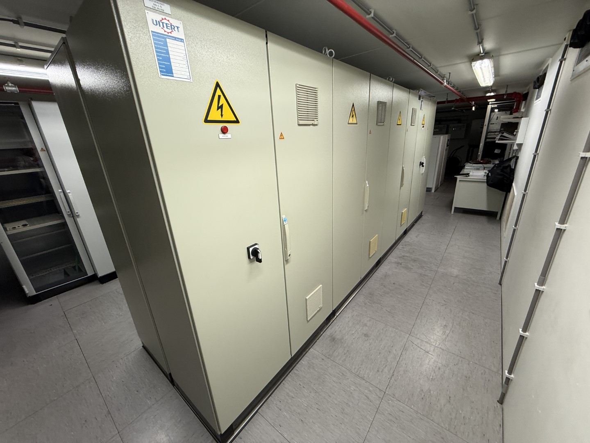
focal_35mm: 14
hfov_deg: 102.1
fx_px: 239
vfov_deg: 85.7
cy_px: 222
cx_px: 295
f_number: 2.2
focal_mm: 2.22
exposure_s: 1/100
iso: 125
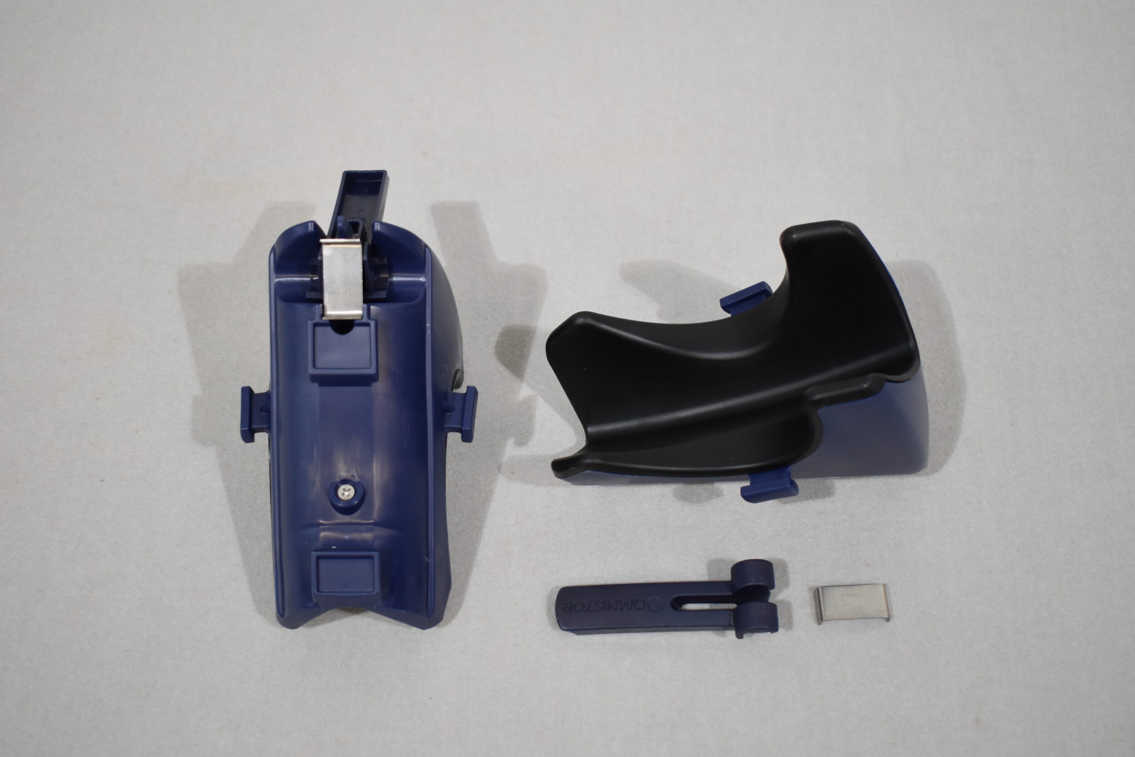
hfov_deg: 42.7
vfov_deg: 29.3
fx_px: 1450
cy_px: 377
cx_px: 567
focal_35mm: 46
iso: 800
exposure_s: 1/200
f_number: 4.2
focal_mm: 30
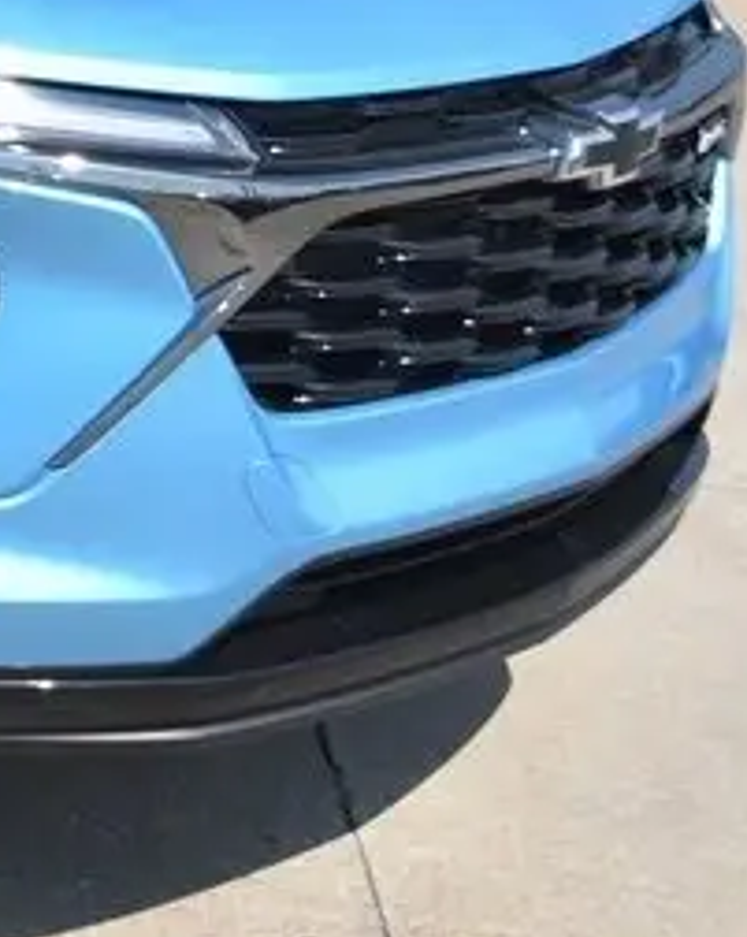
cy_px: -152
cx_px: -589
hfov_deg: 11.4
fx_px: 3488
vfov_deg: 14.8
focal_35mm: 126
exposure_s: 1/640
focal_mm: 22
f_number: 5.6
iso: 100
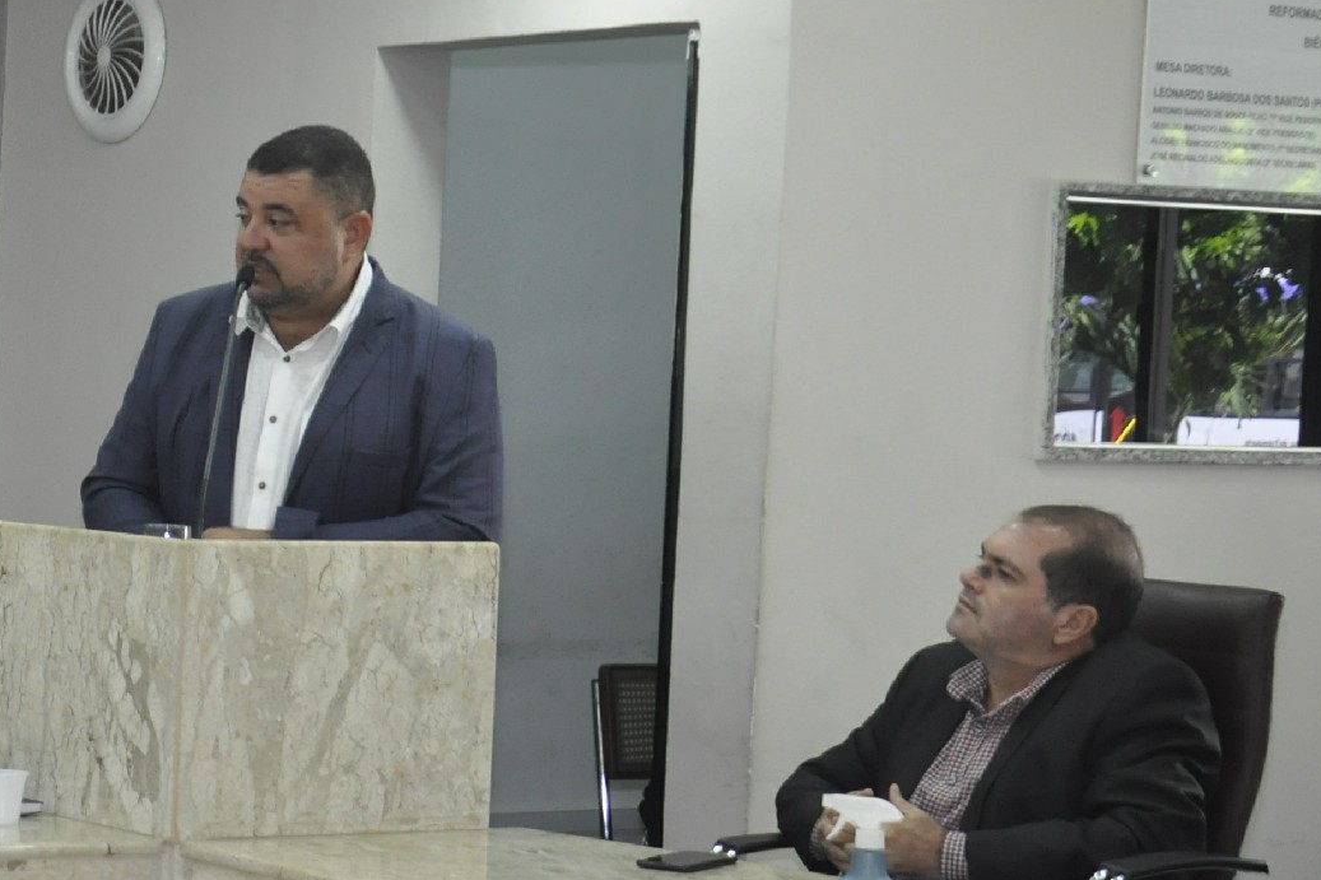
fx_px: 4072
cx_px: -150
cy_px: 492
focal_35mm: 111
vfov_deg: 12.3
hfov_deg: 17.8
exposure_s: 1/80
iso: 800
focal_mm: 32
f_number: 5.6
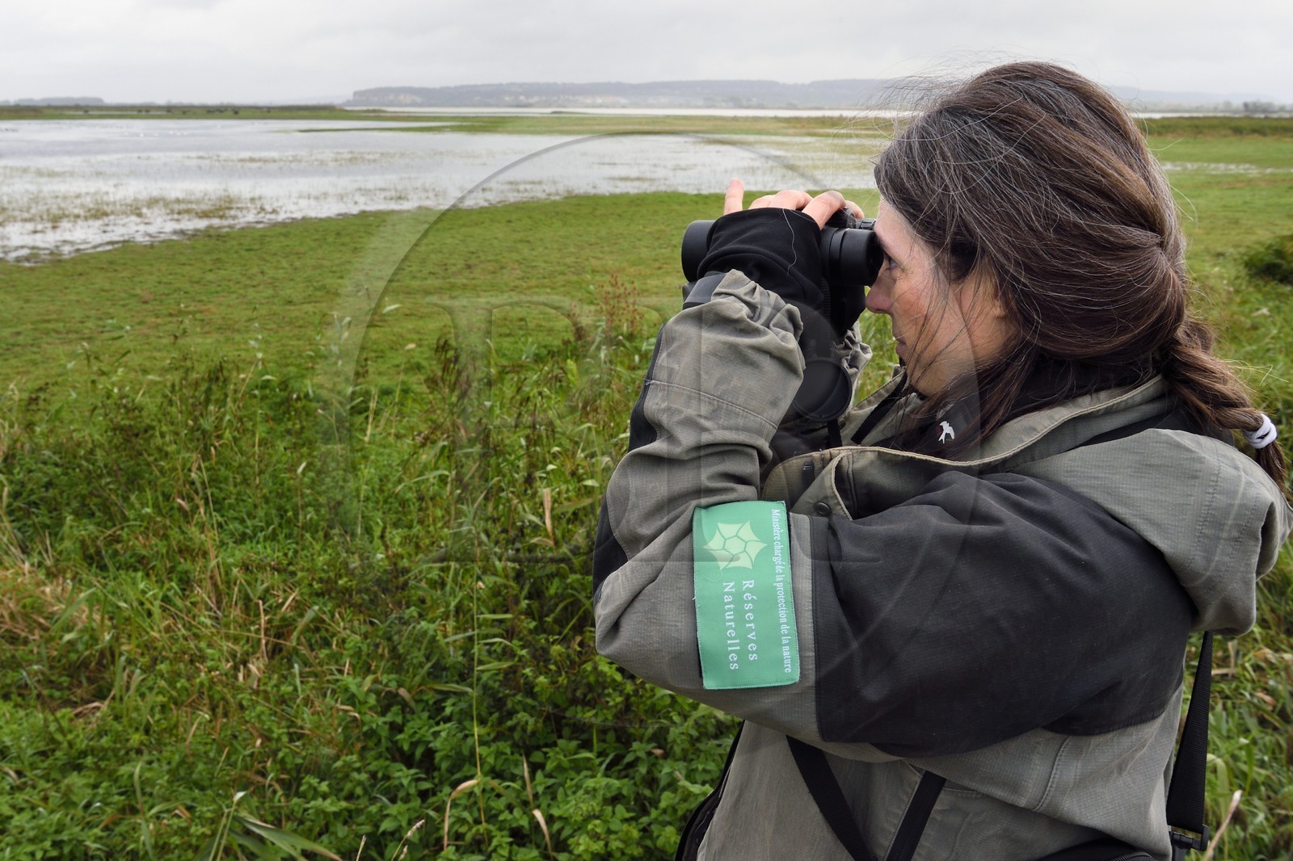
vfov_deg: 41.1
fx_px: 1149
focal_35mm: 32
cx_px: 646
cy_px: 430
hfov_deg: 58.7
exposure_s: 1/80
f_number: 14
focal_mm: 32
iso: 800
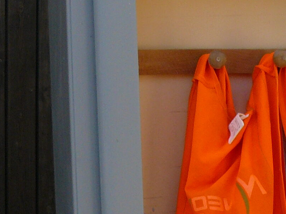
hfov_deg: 14.2
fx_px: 1132
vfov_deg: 10.6
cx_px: 275
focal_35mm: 137
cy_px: 284
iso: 100
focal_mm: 6
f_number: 4.5
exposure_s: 1/200
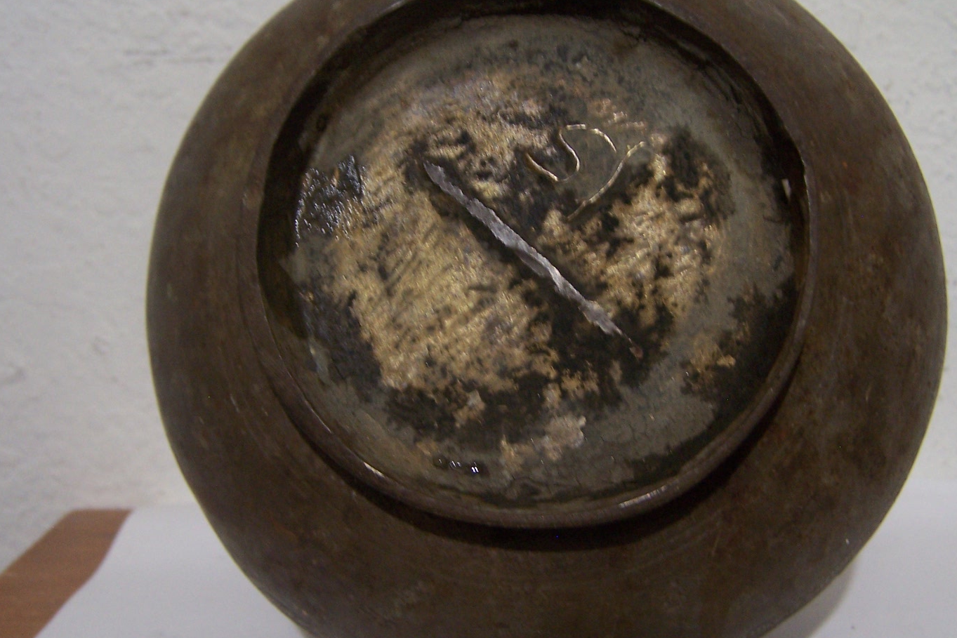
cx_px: 515
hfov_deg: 43.6
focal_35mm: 45
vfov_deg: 29.9
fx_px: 1196
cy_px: 315
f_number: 2.8
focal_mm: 6.3
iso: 140
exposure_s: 1/8
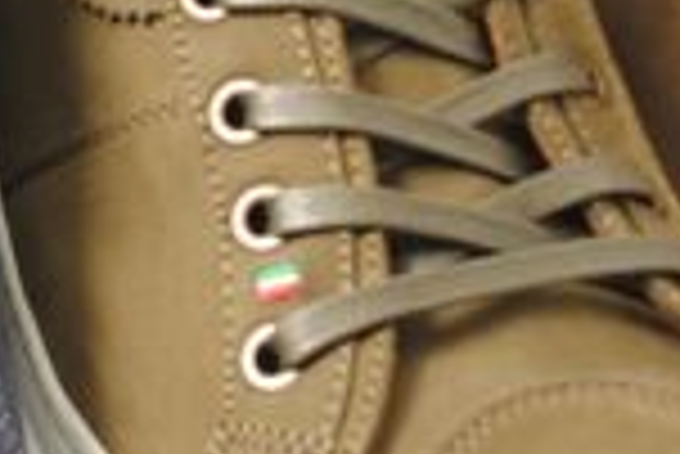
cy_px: 139
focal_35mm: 237
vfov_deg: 5.8
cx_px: -349
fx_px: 4481
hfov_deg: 8.5
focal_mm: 32
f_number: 9
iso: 100
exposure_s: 1/60
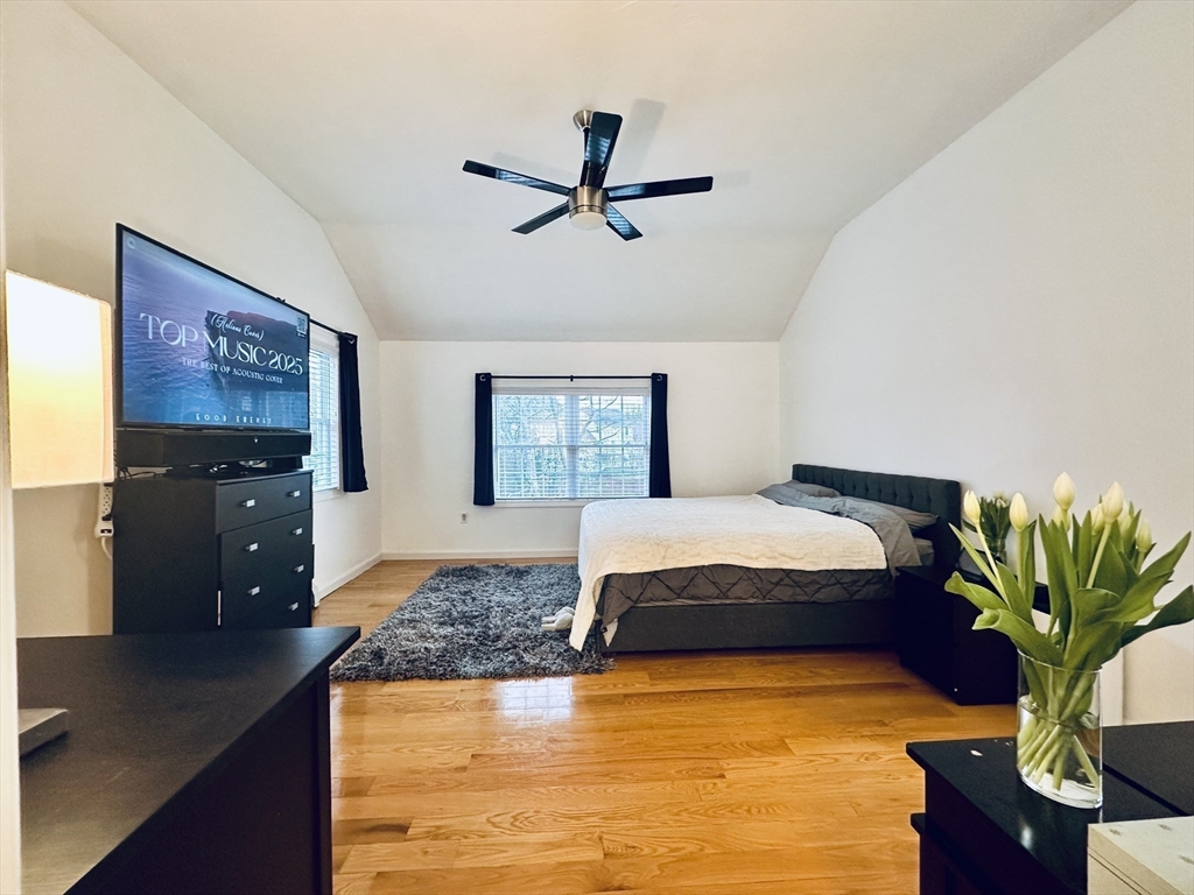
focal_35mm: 14
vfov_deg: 85.7
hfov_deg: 102.1
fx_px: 483
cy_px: 448
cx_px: 597
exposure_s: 1/60
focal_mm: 2.22
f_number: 2.2
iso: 160
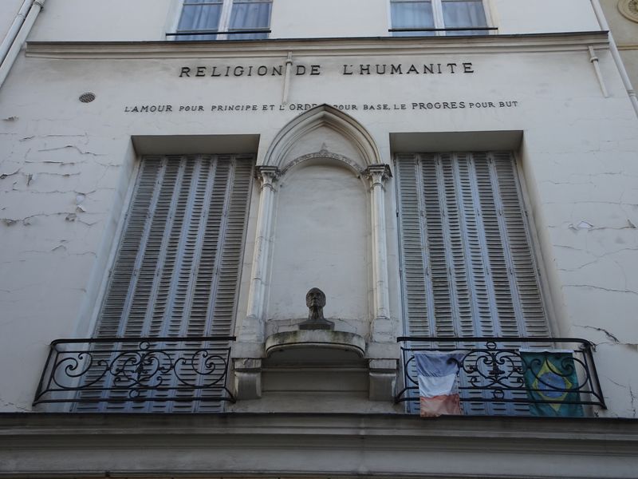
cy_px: 240
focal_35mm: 34
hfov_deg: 54.0
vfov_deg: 41.8
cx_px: 319
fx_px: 627
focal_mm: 5.79
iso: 80
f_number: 4
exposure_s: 1/80
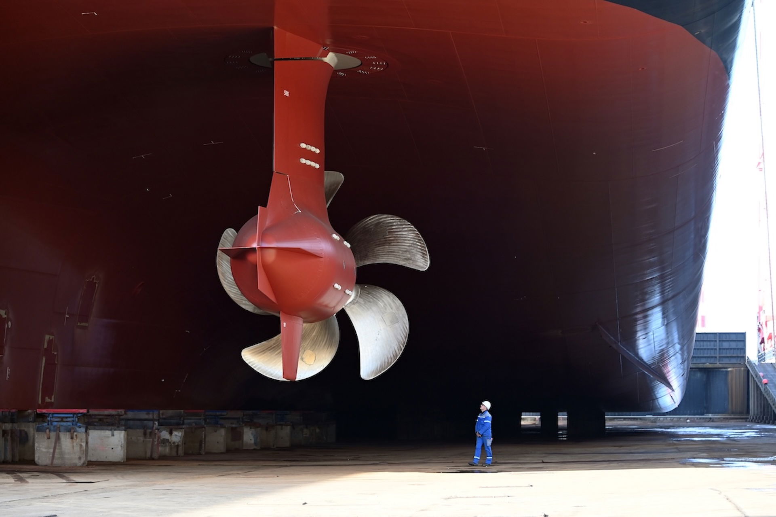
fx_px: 2628
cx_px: 388
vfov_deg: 11.2
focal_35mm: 122
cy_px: 258
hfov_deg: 16.8
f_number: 5.6
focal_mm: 122
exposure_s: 1/200
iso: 640
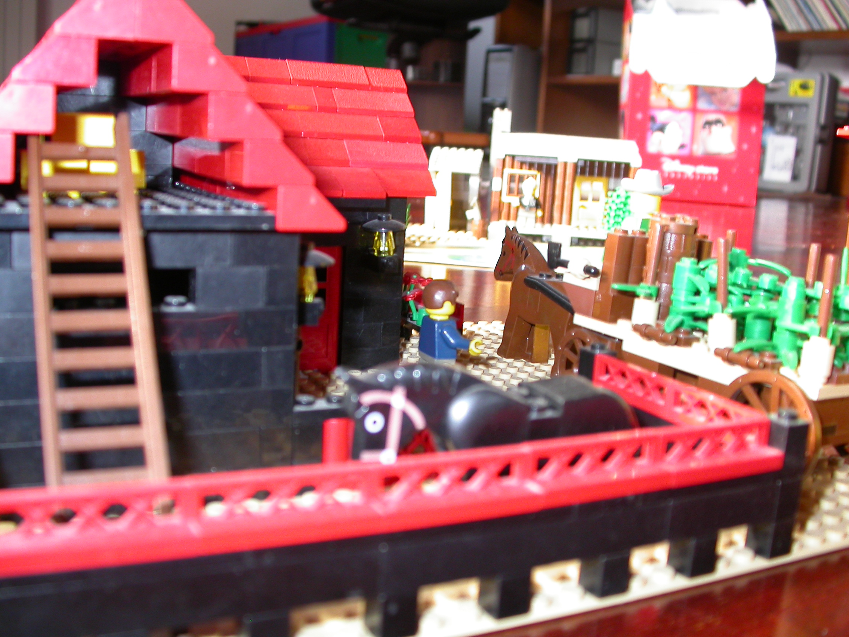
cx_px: 424
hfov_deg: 49.0
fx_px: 932
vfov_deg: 37.7
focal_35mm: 38
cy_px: 318
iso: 100
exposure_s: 1/30
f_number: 2.6
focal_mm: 7.85
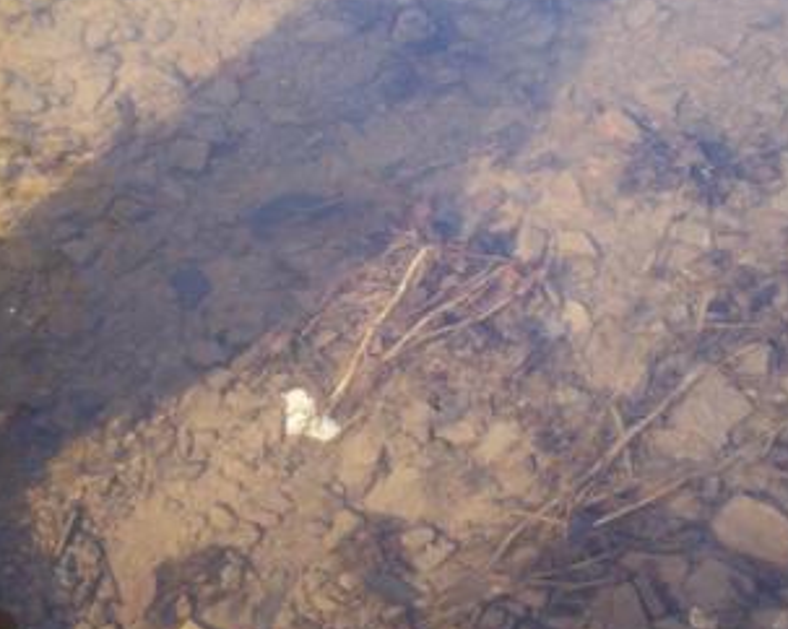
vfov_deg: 26.1
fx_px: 1352
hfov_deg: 32.5
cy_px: 238
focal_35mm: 58
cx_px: 390
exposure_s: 1/64.6
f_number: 4.5
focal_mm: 6
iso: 140
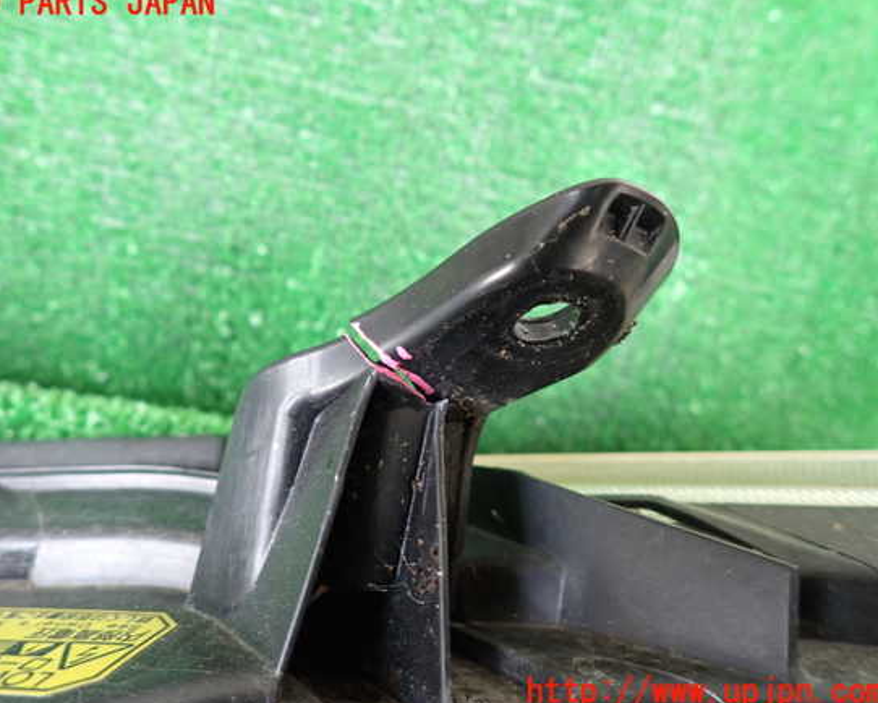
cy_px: 348
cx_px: 407
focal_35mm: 27
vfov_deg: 53.2
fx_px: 702
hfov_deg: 64.0
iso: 320
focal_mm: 4.5
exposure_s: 1/30
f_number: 2
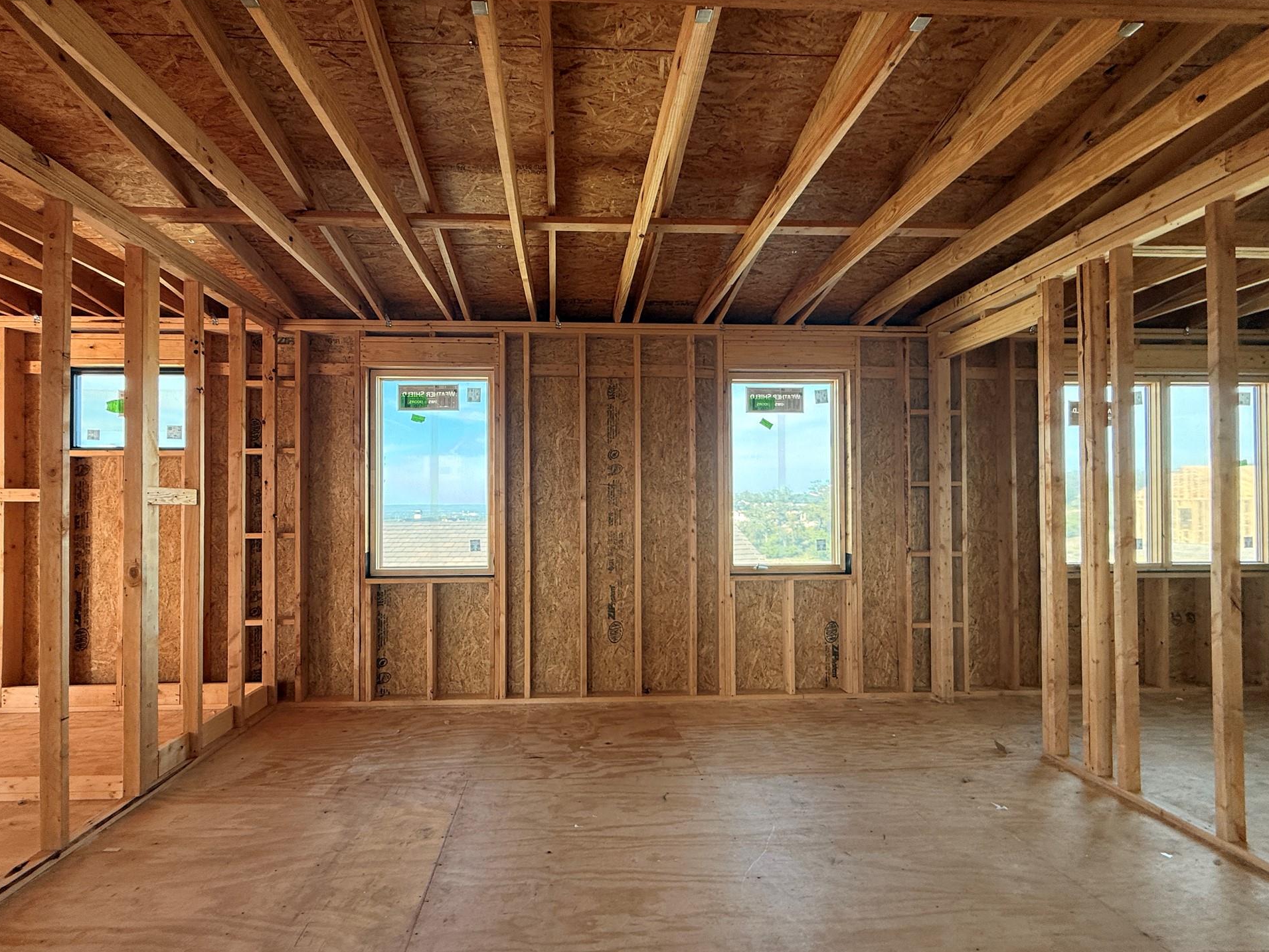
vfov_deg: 81.7
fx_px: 550
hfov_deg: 98.0
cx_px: 592
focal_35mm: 15
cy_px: 500
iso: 100
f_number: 2.2
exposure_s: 1/99
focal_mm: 2.22
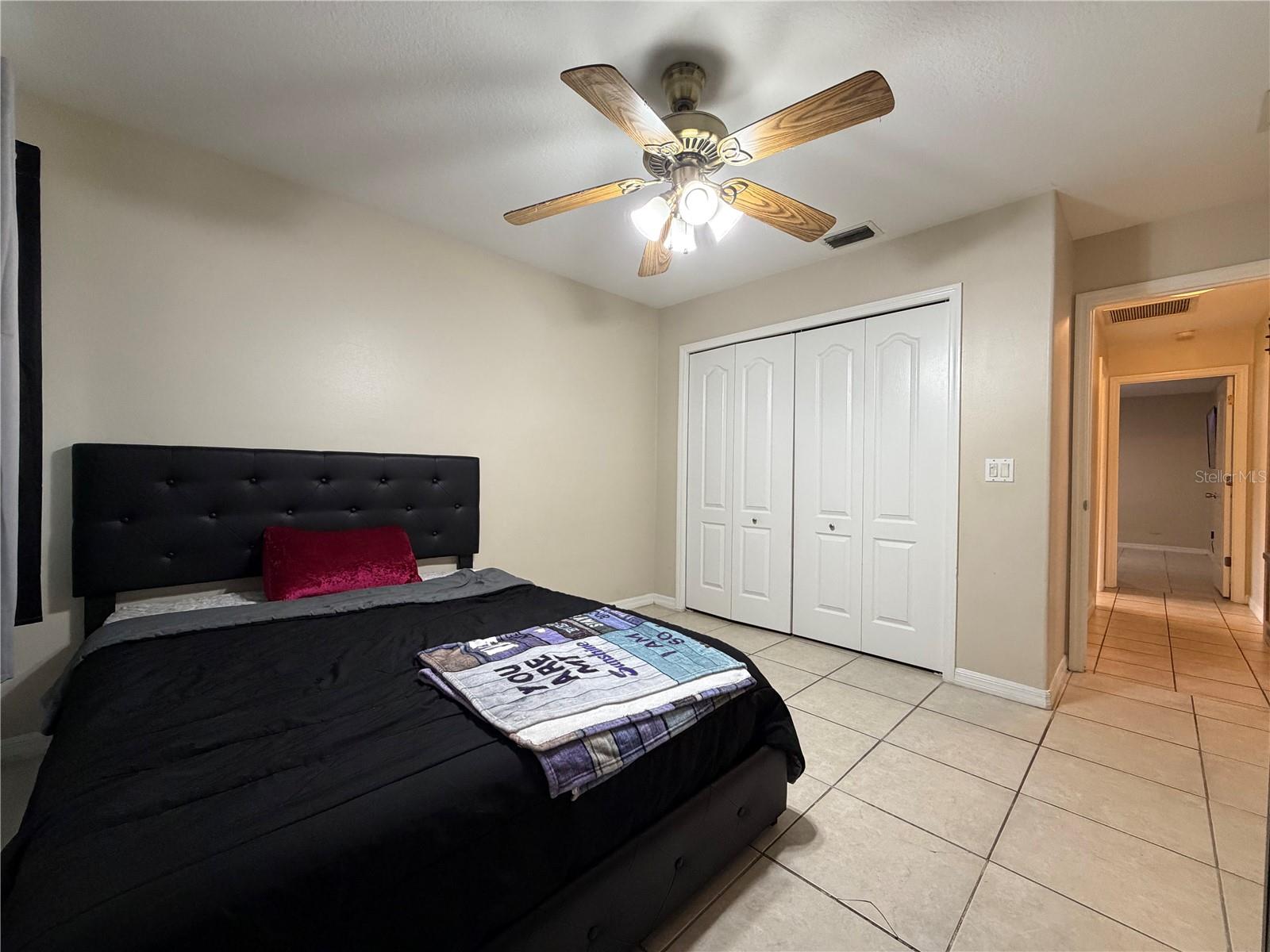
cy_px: 476
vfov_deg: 85.7
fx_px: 514
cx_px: 635
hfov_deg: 102.1
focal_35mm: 14
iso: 320
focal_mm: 2.22
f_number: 2.2
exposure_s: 1/60
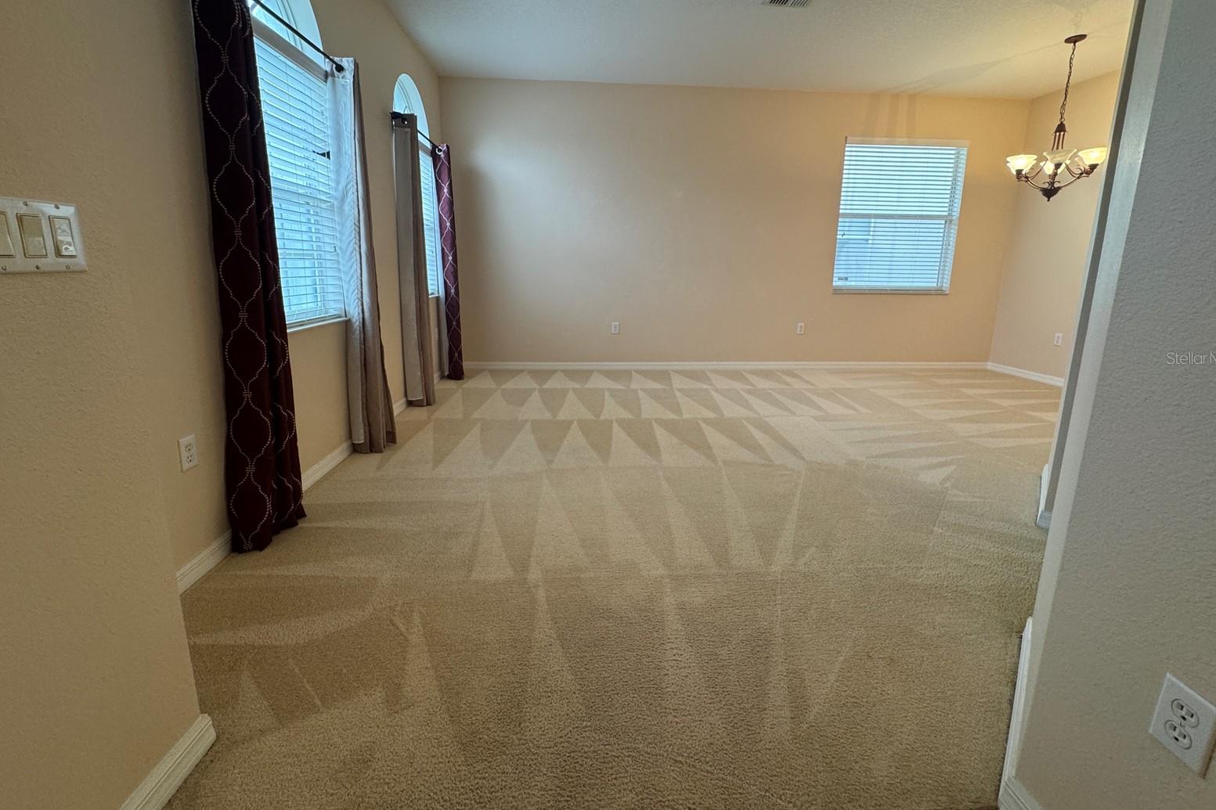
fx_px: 507
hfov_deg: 100.4
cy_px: 358
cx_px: 614
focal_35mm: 15
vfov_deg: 77.0
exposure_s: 1/60
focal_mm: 2.22
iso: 160
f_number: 2.2
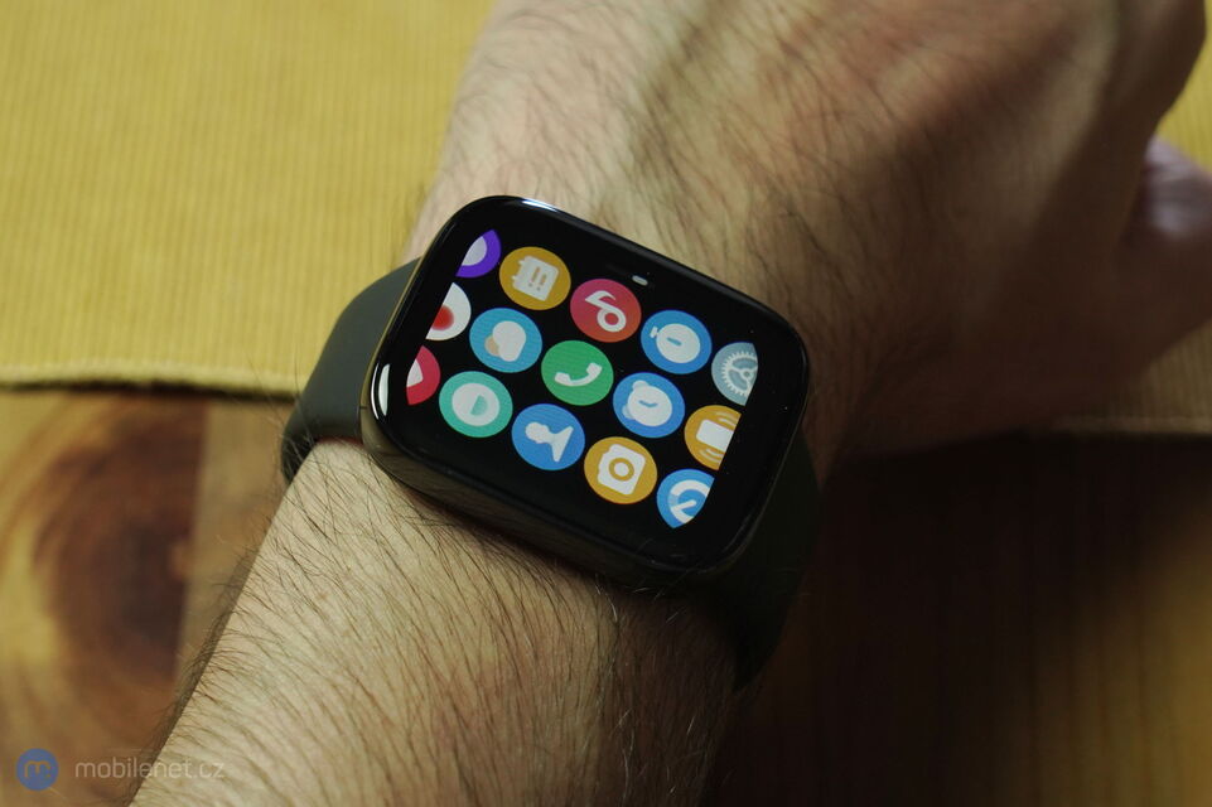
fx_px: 2356
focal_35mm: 70
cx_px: 606
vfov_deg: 19.4
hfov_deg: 28.9
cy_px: 404
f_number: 7.1
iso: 1600
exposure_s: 1/200
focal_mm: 70
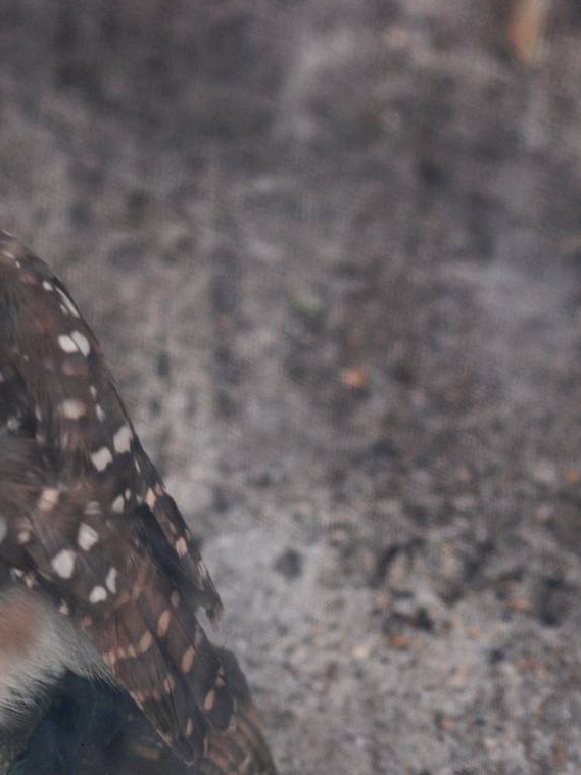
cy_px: 506
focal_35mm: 213
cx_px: 39
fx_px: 4768
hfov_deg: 7.0
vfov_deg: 9.3
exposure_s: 1/320
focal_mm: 70
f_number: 4.5
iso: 400
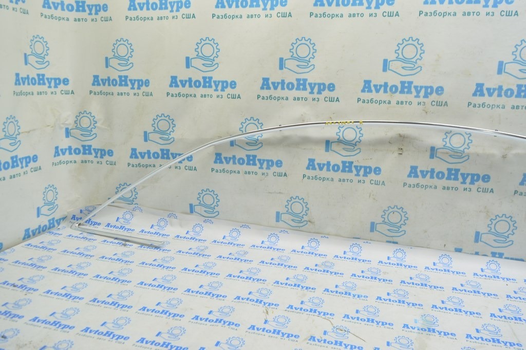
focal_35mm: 30
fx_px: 438
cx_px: 263
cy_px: 175
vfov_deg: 43.5
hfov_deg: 62.0
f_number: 5.6
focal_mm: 20
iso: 400
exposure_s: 1/20
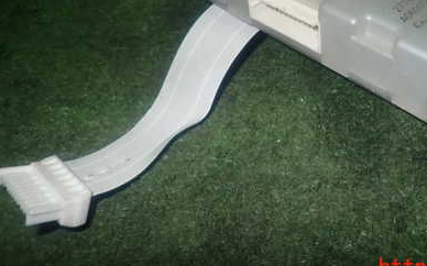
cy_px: 35
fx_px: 477
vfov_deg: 30.1
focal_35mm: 41
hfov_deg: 47.2
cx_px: 297
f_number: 5.6
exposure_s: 1/30
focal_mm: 4.5
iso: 200
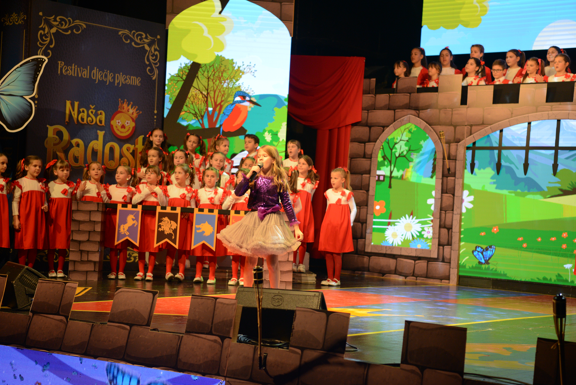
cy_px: 192
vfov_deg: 19.5
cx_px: 288
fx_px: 1120
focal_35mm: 70
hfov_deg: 28.8
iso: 1250
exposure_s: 1/250
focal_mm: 70
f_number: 3.2
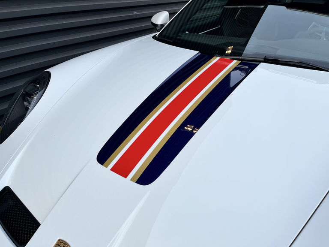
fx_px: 247
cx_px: 164
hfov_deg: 67.3
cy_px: 124
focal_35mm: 26
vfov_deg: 53.1
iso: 50
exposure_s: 1/1558
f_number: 1.6
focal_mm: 5.1
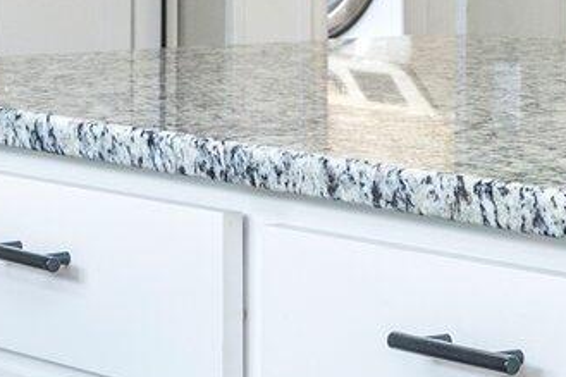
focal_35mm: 168
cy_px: -143
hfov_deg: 12.1
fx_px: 2640
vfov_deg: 8.0
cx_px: 609
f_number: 8
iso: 400
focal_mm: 27
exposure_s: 1/6
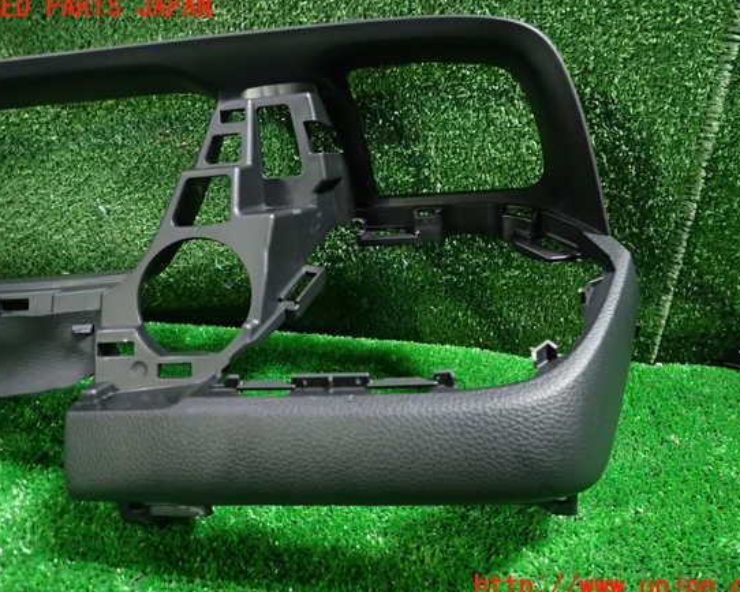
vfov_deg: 53.2
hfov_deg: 64.0
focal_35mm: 27
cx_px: 373
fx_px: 592
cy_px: 297
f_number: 2
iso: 500
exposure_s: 1/30
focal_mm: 4.5
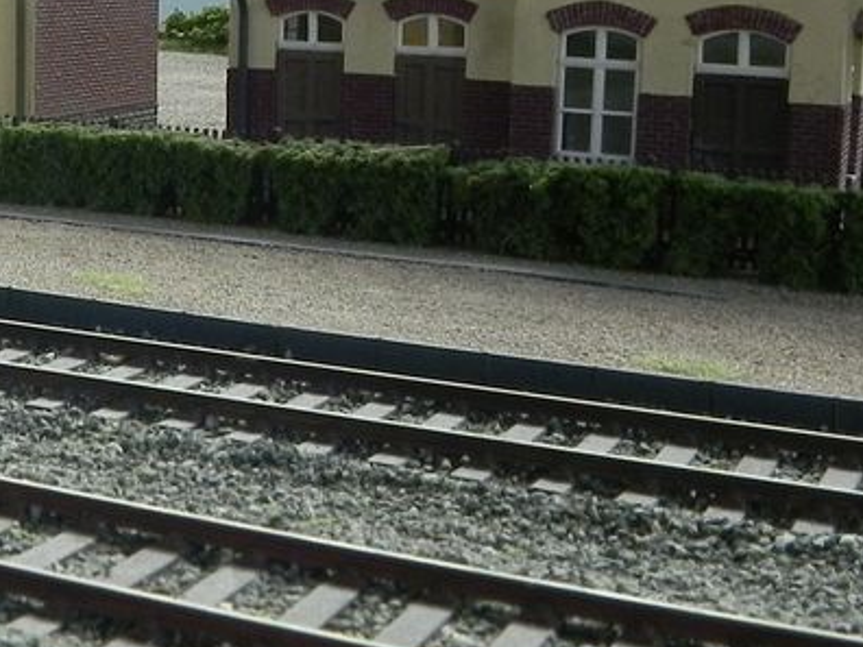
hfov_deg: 24.3
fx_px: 1870
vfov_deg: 19.3
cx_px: -78
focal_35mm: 75
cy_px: 81
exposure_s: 1/11
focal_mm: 5.2
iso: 200
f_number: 8
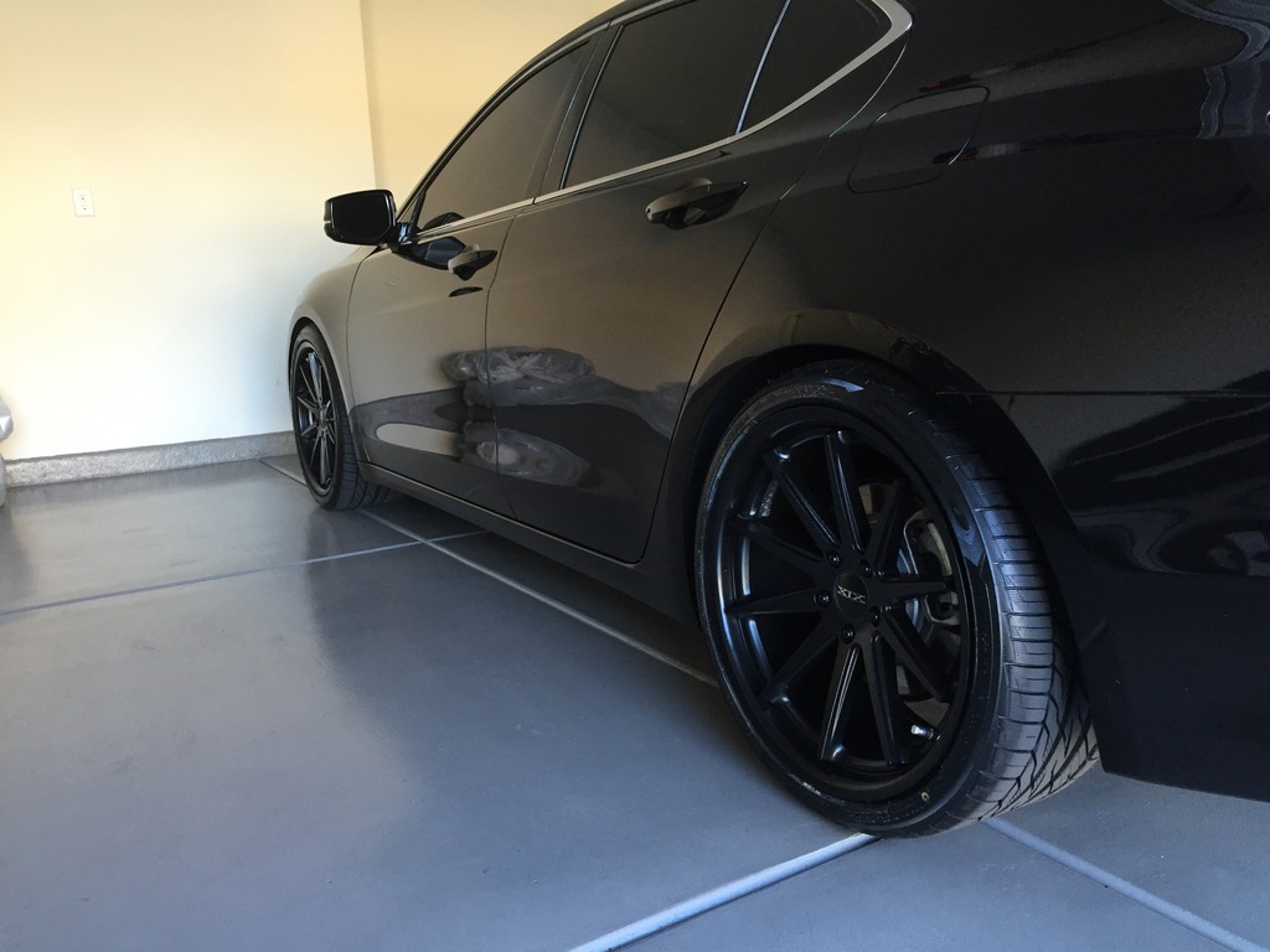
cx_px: 635
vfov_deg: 48.2
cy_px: 476
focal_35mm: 29
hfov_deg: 61.7
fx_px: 1064
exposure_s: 1/30
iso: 50
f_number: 2.2
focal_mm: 4.15
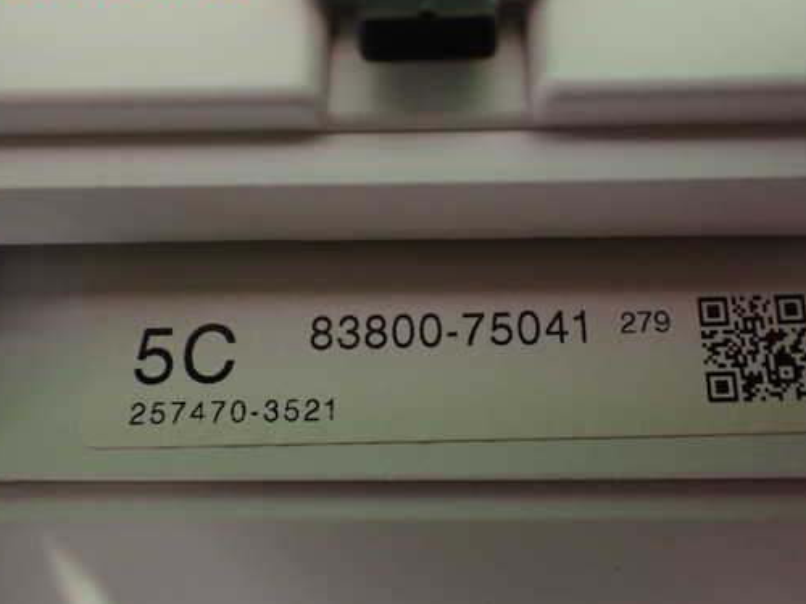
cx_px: 437
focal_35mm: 36
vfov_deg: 39.6
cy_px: 319
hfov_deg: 51.3
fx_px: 838
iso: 800
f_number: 2.3
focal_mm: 5.4
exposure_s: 1/30
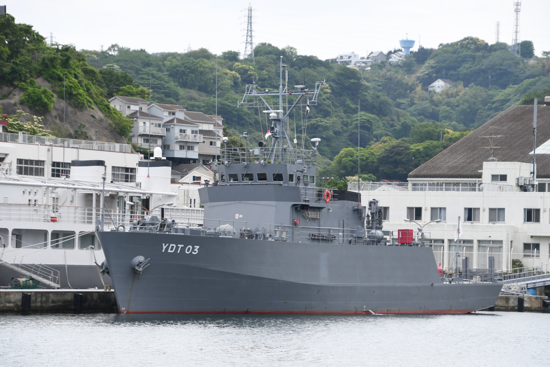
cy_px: 184
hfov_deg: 11.8
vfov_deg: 7.9
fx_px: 2658
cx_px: 275
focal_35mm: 174
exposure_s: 1/500
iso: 200
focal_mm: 116
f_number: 5.6
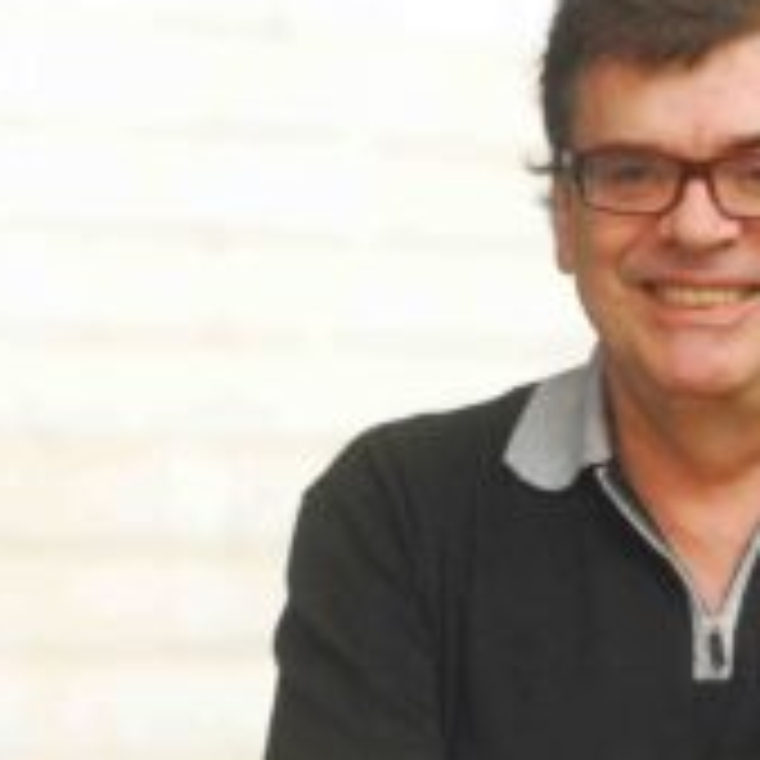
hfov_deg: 5.3
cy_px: 515
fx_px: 8247
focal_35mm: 332
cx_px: 369
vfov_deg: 5.3
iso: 1600
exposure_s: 1/640
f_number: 5.6
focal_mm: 110
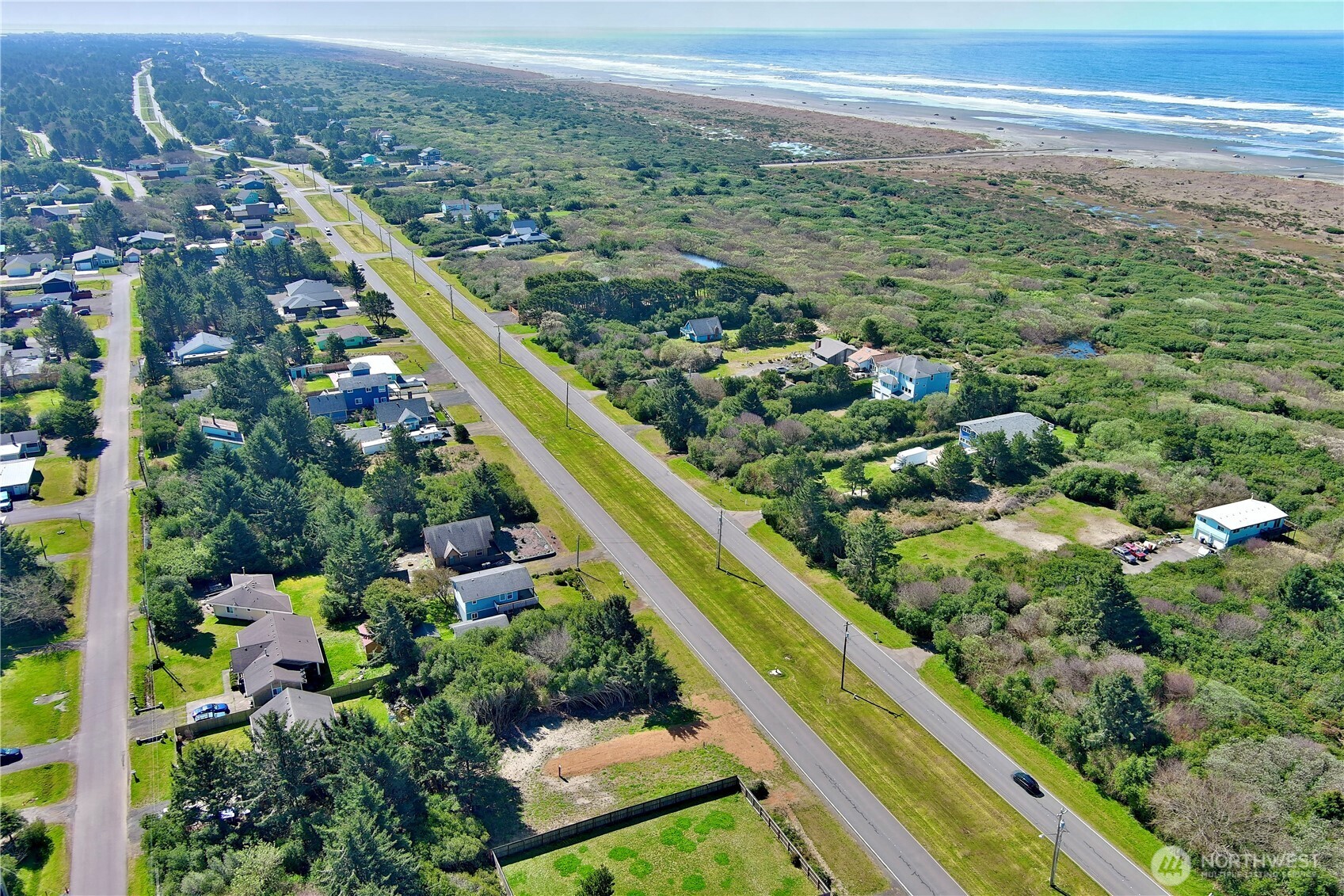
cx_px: 672
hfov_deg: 63.7
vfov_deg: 45.0
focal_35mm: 29
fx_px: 1082
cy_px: 448
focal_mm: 10.57
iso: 100
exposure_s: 1/851
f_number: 2.8
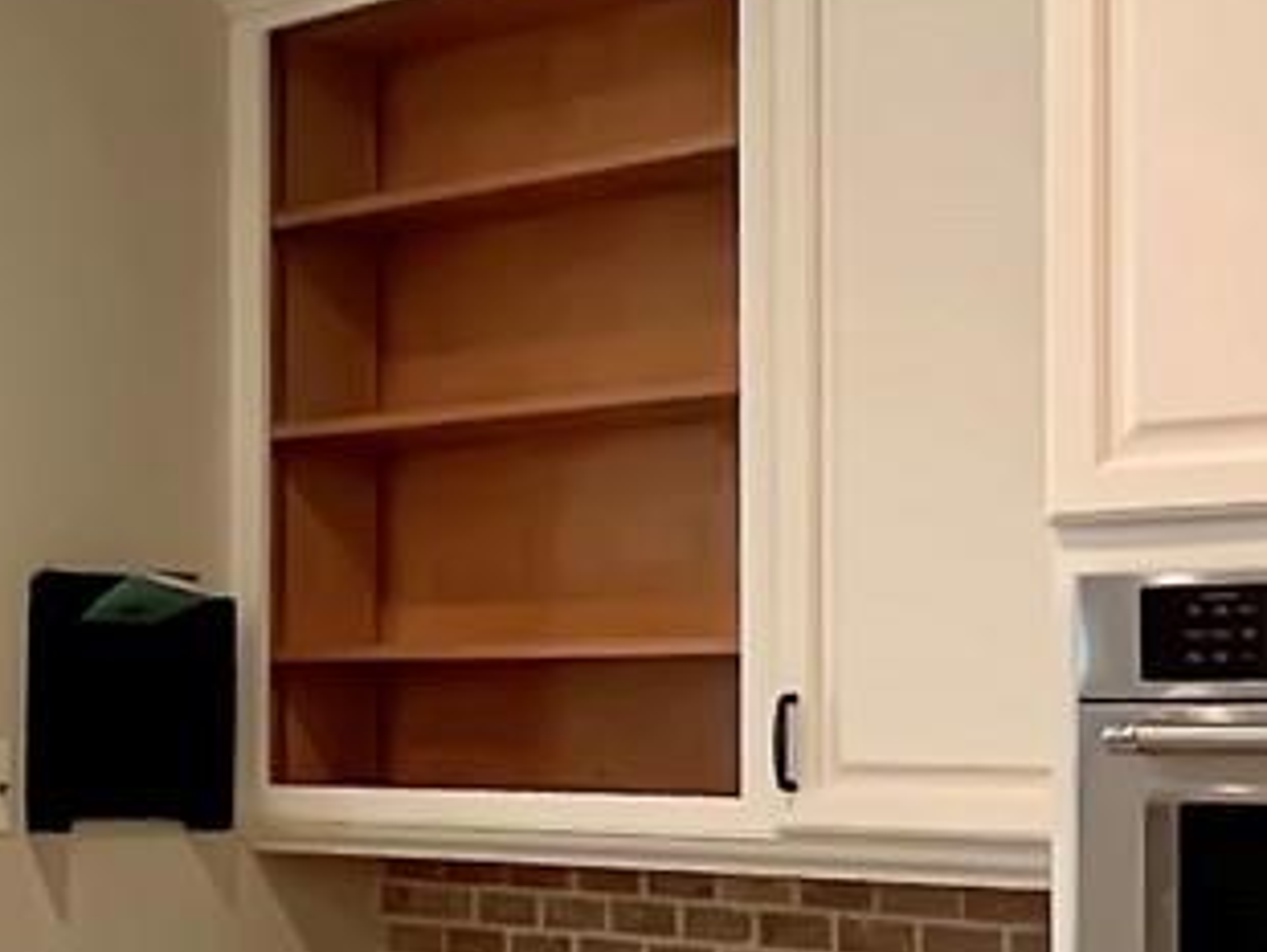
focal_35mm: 67
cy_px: 952
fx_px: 2454
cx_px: -343
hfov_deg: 25.3
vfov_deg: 21.2
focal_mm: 1.57
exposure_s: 1/120
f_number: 1.8
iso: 200
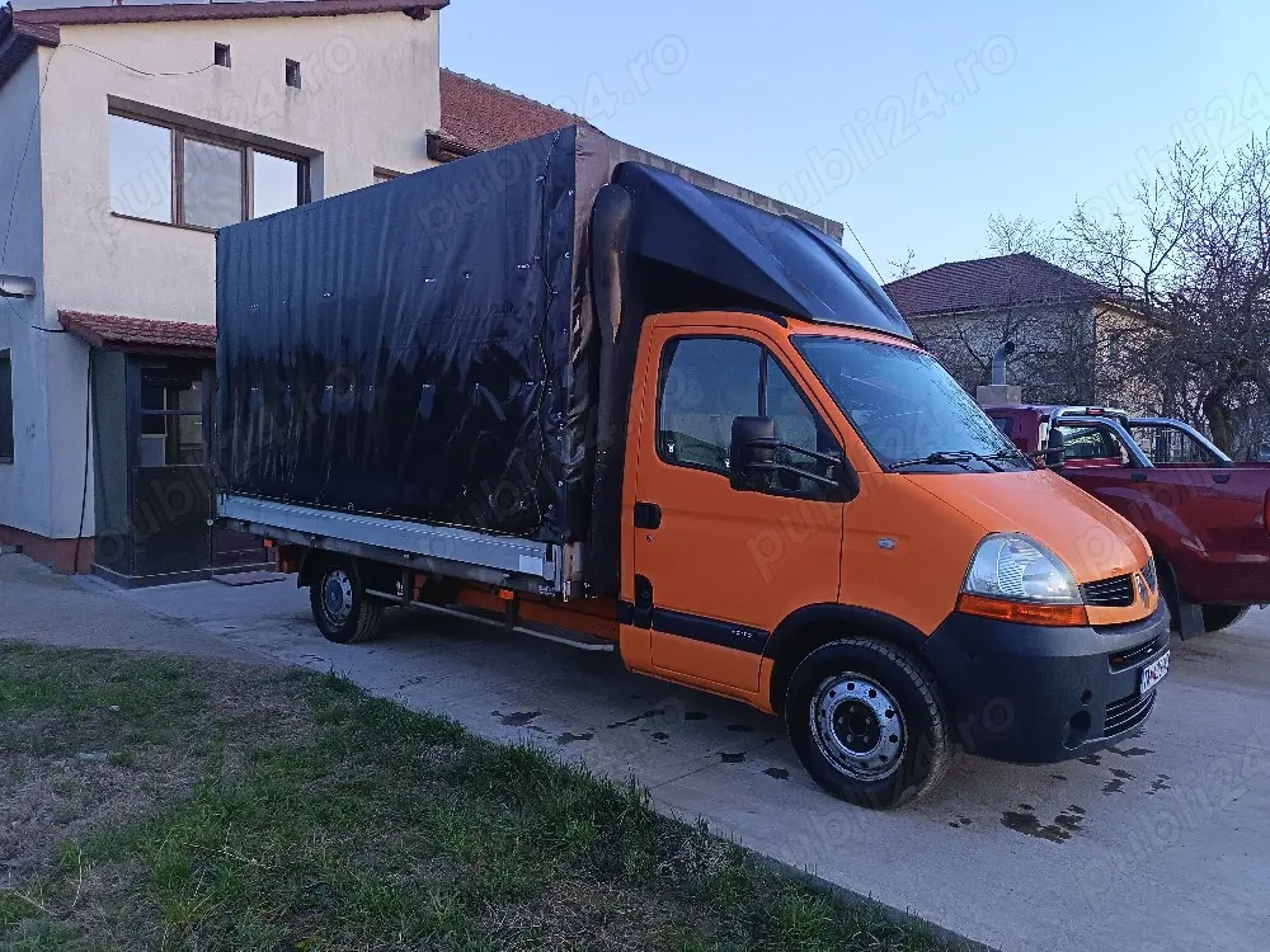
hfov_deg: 71.6
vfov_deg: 56.8
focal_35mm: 24
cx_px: 635
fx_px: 881
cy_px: 476
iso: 1592
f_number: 1.75
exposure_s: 1/100
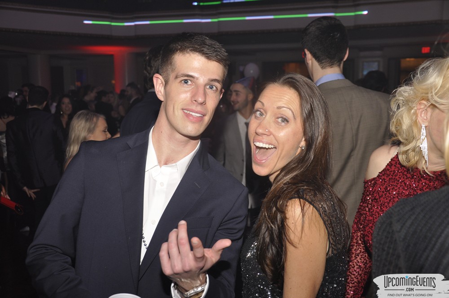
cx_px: 224
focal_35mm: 45
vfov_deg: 29.8
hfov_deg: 43.7
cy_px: 149
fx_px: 561
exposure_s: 1/60
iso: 400
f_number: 5
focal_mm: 30
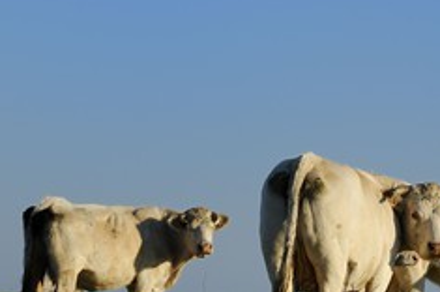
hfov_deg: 5.8
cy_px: 234
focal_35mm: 358
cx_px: 346
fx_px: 4369
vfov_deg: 3.8
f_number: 11
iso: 200
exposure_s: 1/400
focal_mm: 200
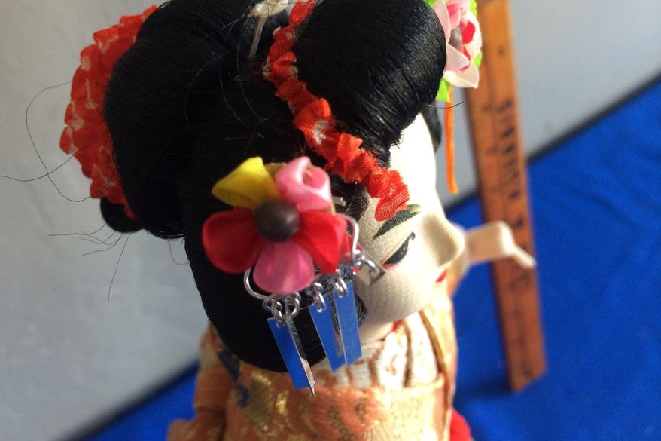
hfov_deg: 58.7
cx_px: 327
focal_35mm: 32
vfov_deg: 41.0
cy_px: 193
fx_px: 587
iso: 125
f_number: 2.2
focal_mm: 4.12
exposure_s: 1/30
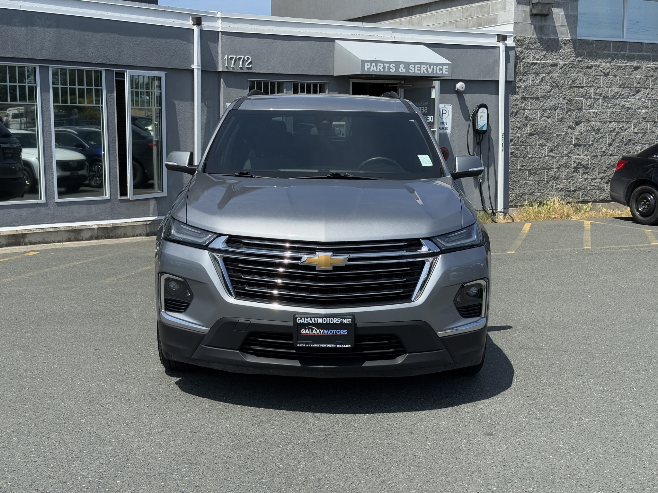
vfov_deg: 30.3
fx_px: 912
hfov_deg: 39.7
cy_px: 246
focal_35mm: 48
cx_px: 329
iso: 80
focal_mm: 6.76
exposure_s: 1/6024
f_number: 1.78
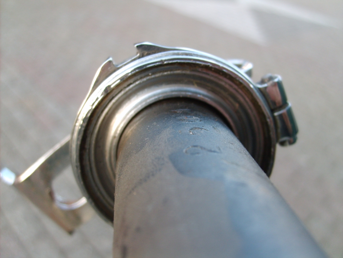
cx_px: 172
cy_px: 129
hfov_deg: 52.6
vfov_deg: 40.7
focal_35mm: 35
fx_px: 347
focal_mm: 5.8
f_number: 2.8
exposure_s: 1/30
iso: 63
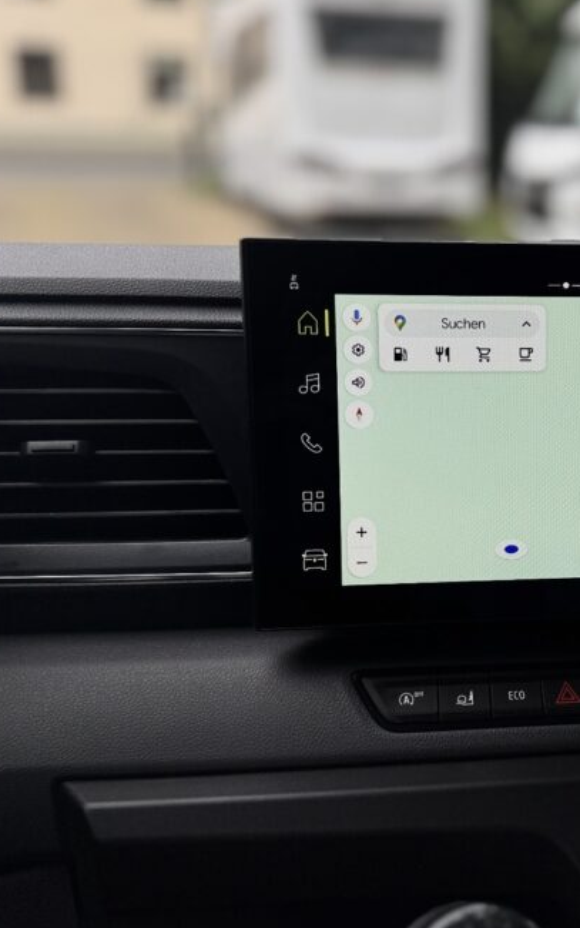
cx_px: 551
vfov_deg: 49.3
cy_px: 463
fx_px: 1011
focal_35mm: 40
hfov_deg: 30.2
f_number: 1.78
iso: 80
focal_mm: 6.76
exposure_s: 1/2415
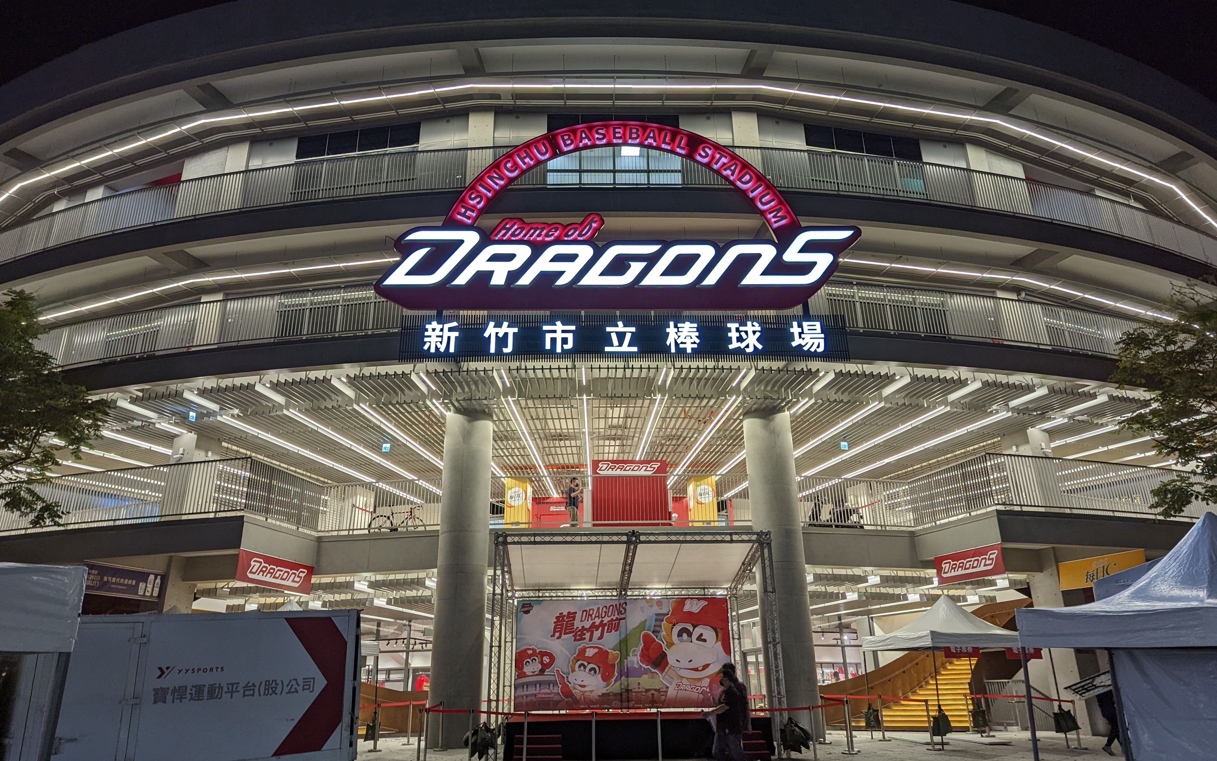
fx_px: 862
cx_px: 608
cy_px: 315
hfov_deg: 70.4
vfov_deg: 47.4
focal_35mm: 26
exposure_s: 1/120
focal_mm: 6.81
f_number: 1.85
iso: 80
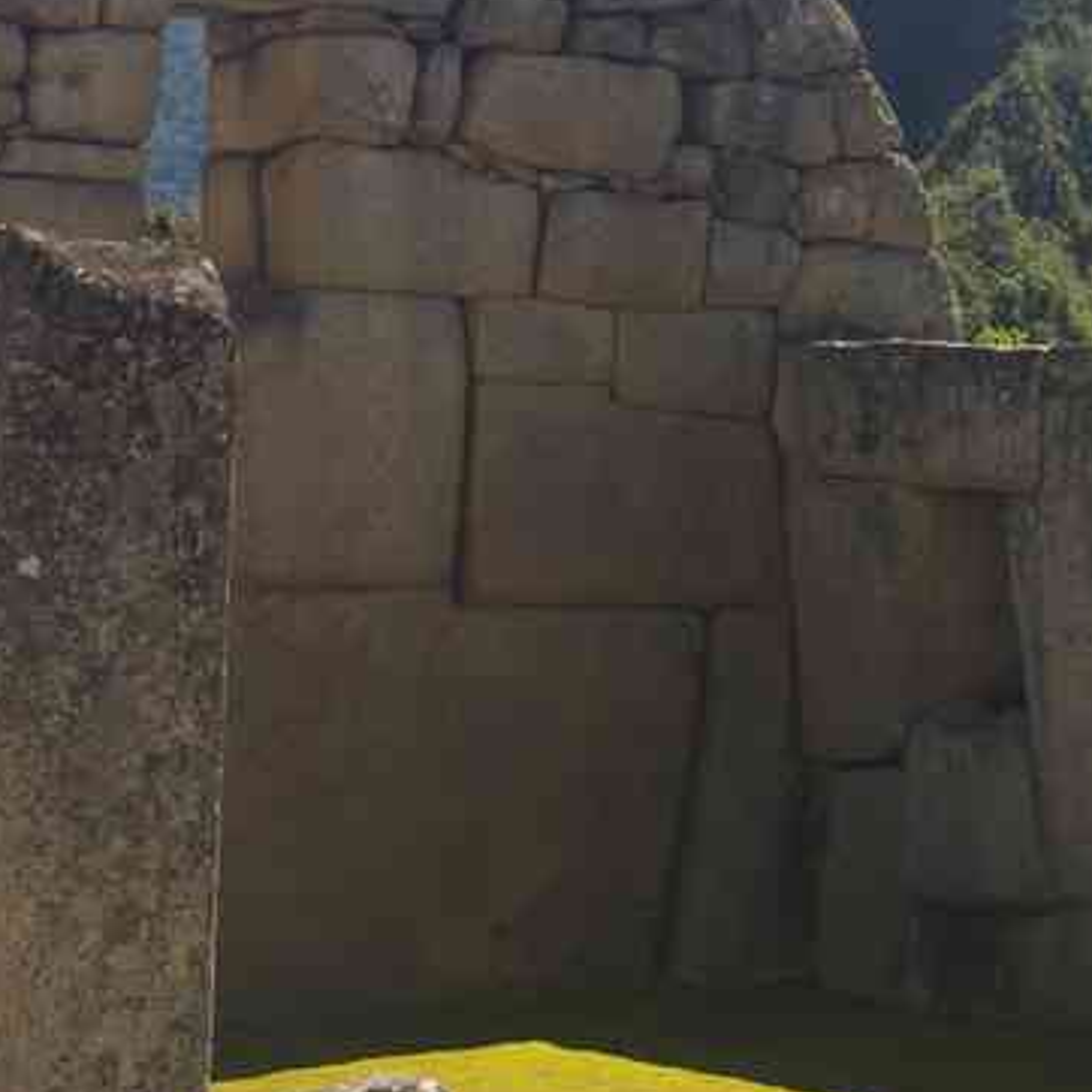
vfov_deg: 14.8
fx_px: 4146
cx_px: 1392
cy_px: 112
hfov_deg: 14.4
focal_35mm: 116
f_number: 10
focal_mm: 33
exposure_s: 1/60
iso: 200
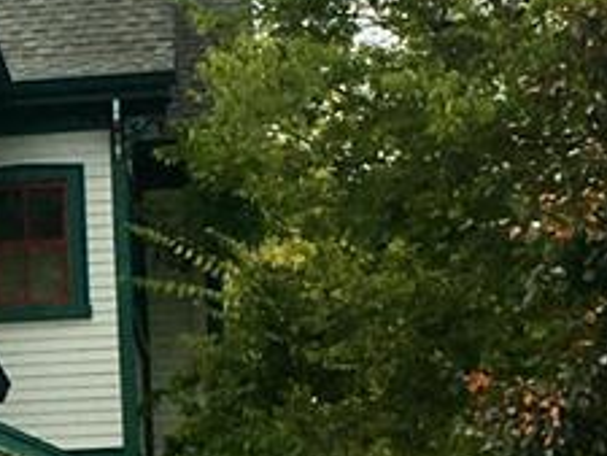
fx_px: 3614
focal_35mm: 206
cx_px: -710
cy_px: 368
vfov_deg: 7.2
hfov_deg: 8.9
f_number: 2.2
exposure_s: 1/340
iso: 25
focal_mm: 4.15
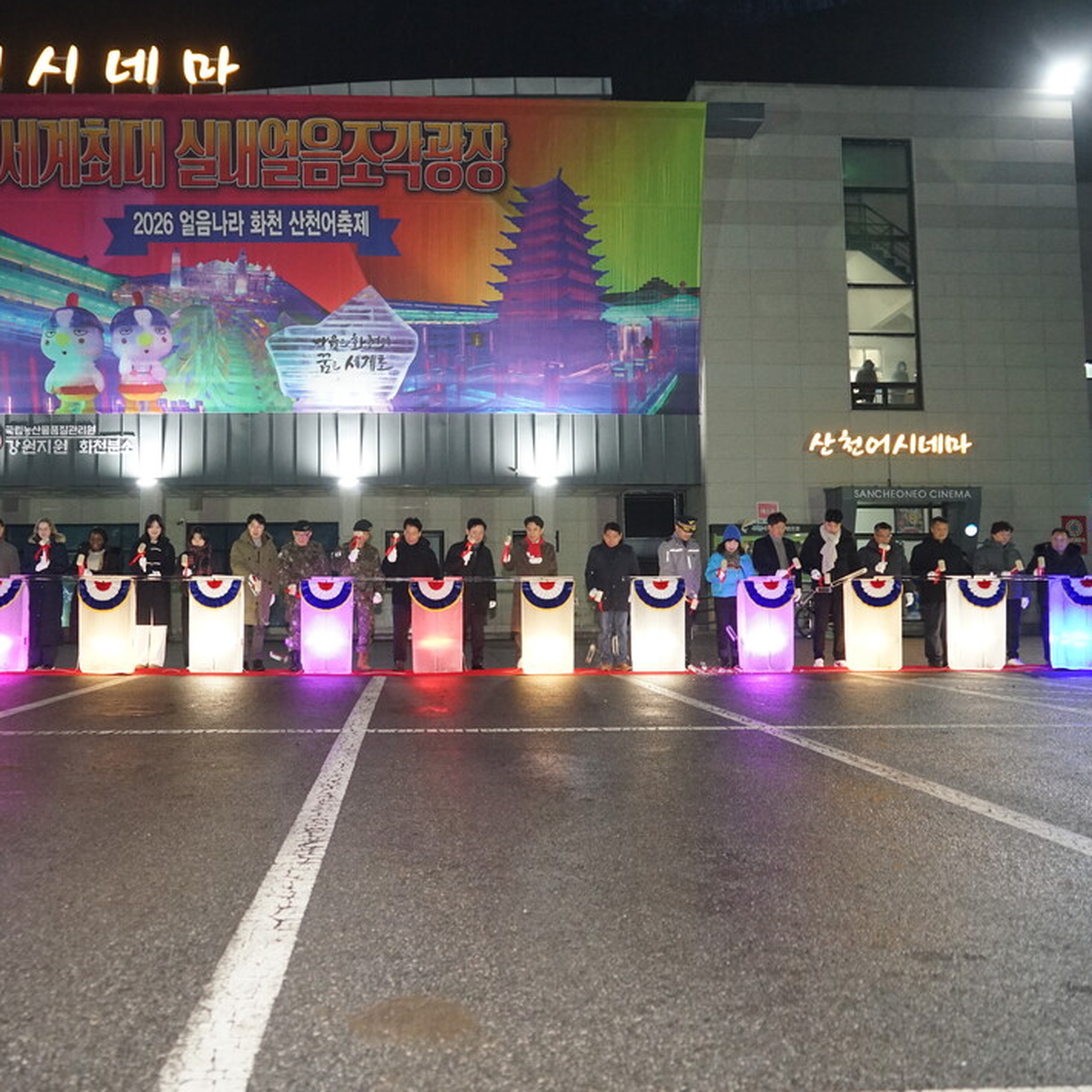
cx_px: 456
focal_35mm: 31
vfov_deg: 52.5
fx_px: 1106
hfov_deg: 52.3
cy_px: 551
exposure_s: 1/100
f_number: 3.5
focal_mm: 24
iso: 2500
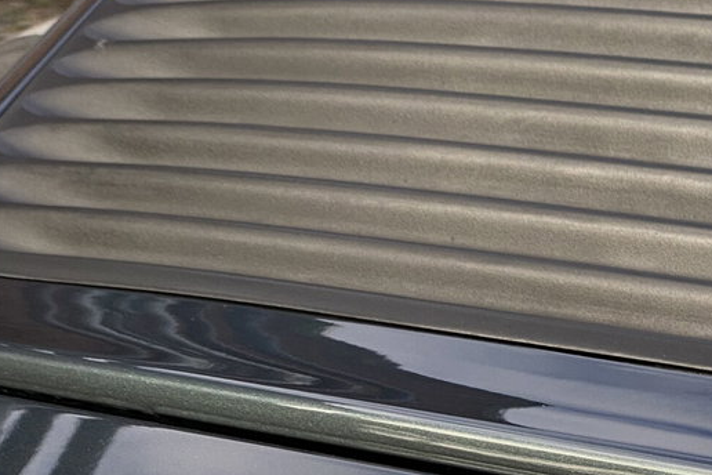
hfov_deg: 14.2
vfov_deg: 9.1
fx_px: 2828
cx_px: 687
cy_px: 933
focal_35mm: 143
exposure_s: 1/237
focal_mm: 6
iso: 20
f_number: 2
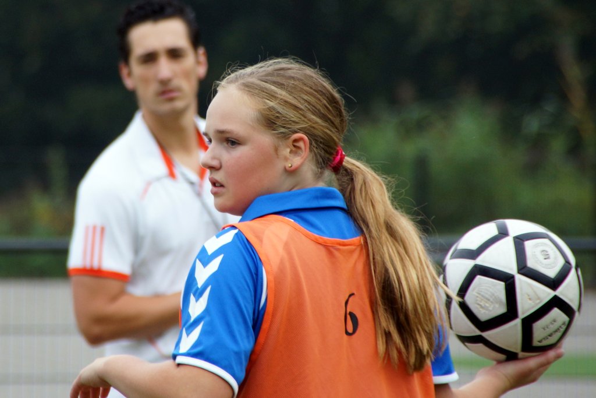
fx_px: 5712
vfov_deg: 4.0
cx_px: 298
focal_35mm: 345
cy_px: 199
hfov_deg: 6.0
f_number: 6.3
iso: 400
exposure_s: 1/400
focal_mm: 230
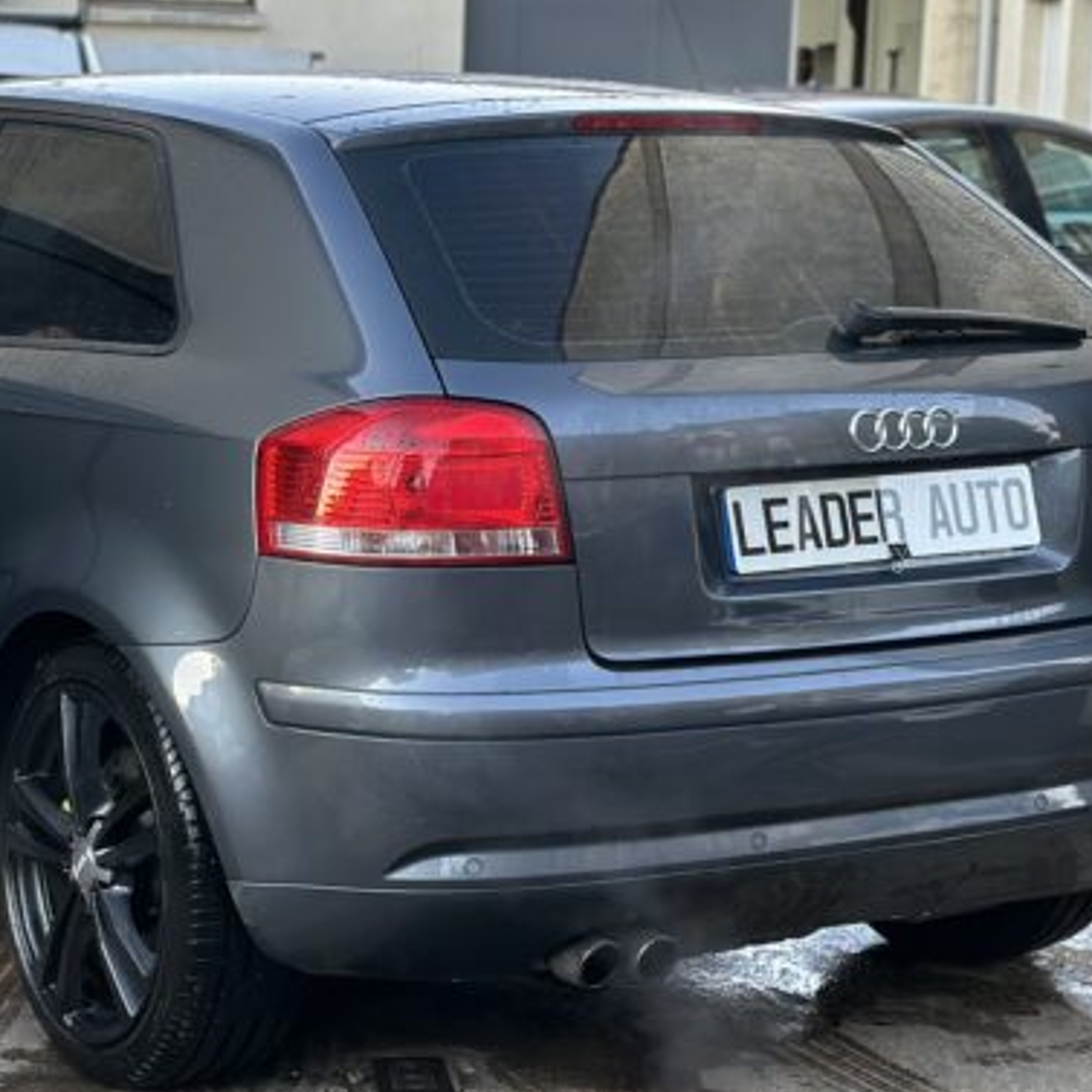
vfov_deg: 19.3
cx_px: 406
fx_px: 3212
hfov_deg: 19.3
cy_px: 545
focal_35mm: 90
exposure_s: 1/50
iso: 200
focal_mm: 6.86
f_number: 1.78
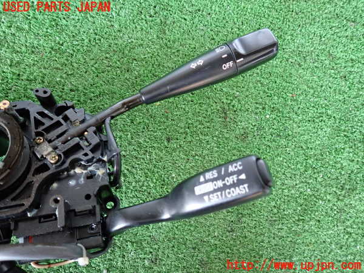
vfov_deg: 54.9
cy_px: 136
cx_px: 182
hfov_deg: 69.4
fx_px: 263
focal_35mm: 25
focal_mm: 4.5
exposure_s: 1/30
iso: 400
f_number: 2
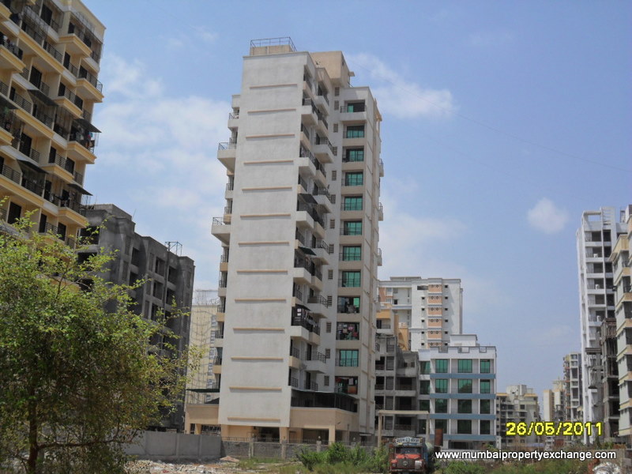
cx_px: 316
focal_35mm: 44
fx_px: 803
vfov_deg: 32.9
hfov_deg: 42.9
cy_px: 237
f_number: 4.5
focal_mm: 7.8
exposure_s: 1/1000
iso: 100
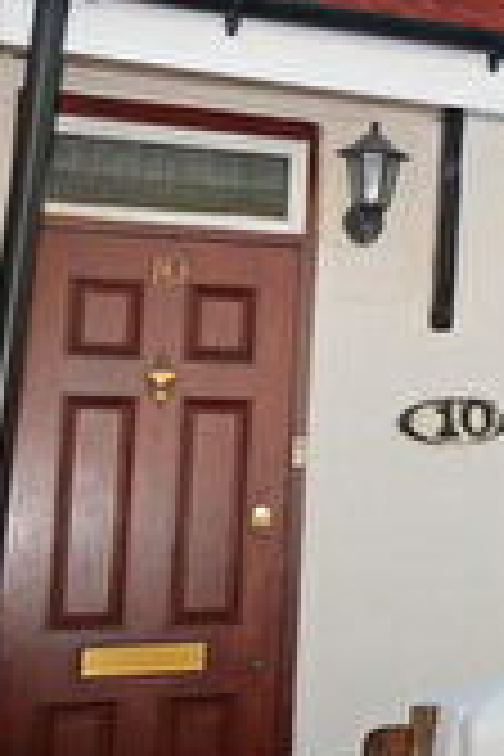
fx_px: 1513
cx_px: 1030
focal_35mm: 72
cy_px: 306
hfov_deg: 15.1
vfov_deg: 28.0
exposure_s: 1/160
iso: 100
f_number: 6.3
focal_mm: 11.5
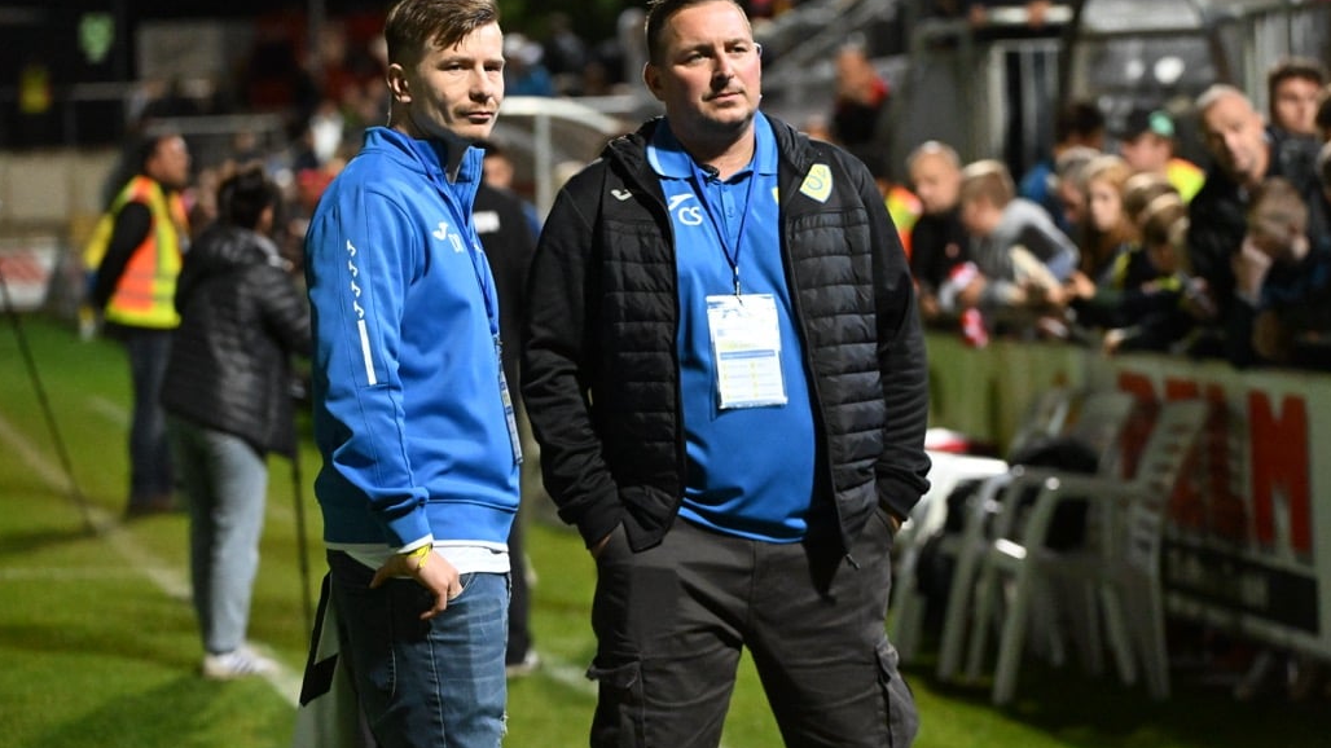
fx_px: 4693
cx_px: 800
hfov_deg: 16.1
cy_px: 250
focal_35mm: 133
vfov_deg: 9.1
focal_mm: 102
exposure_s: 1/1600
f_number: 2.8
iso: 10000
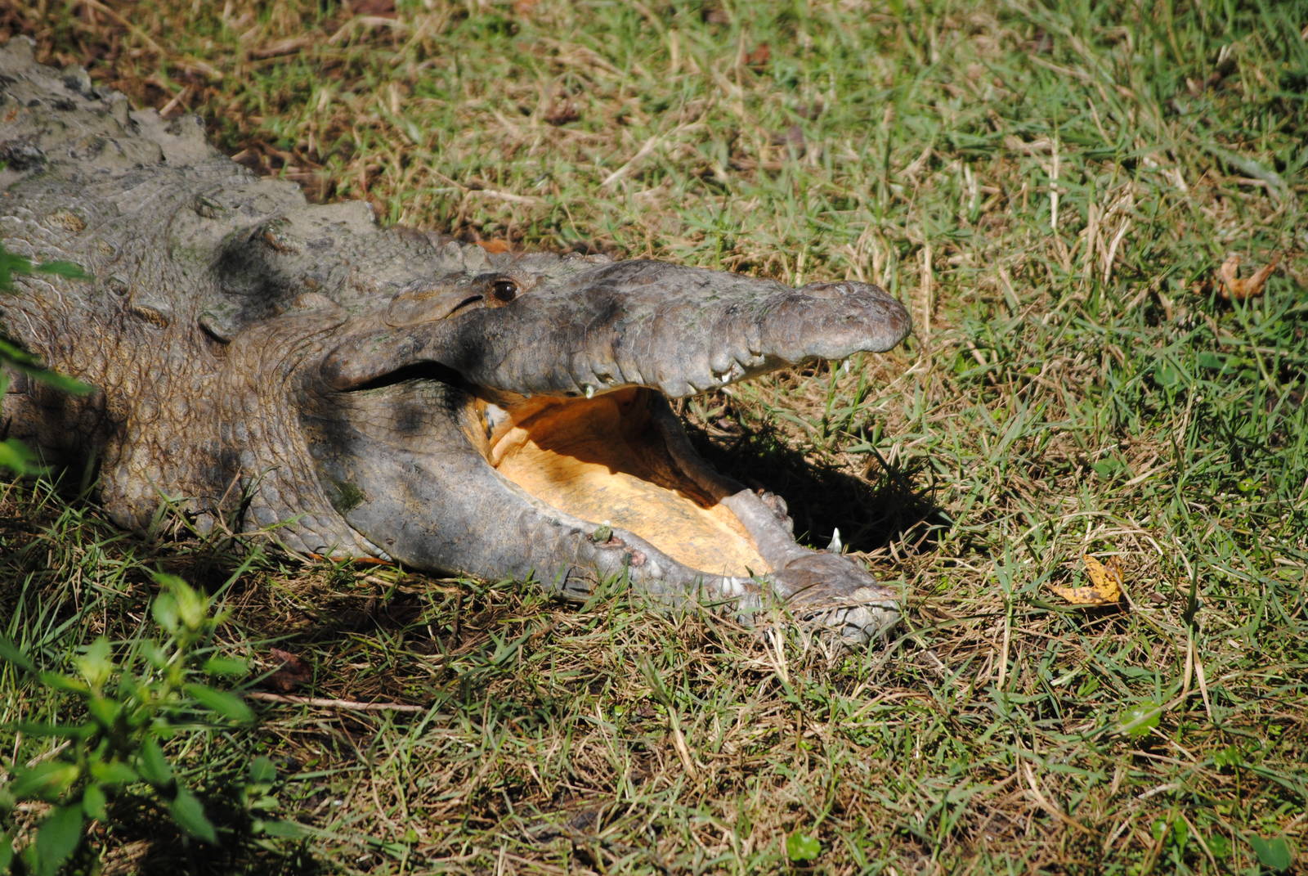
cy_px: 438
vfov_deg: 5.7
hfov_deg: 8.6
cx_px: 654
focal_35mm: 240
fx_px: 8730
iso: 200
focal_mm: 160
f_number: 5.3
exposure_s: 1/1000
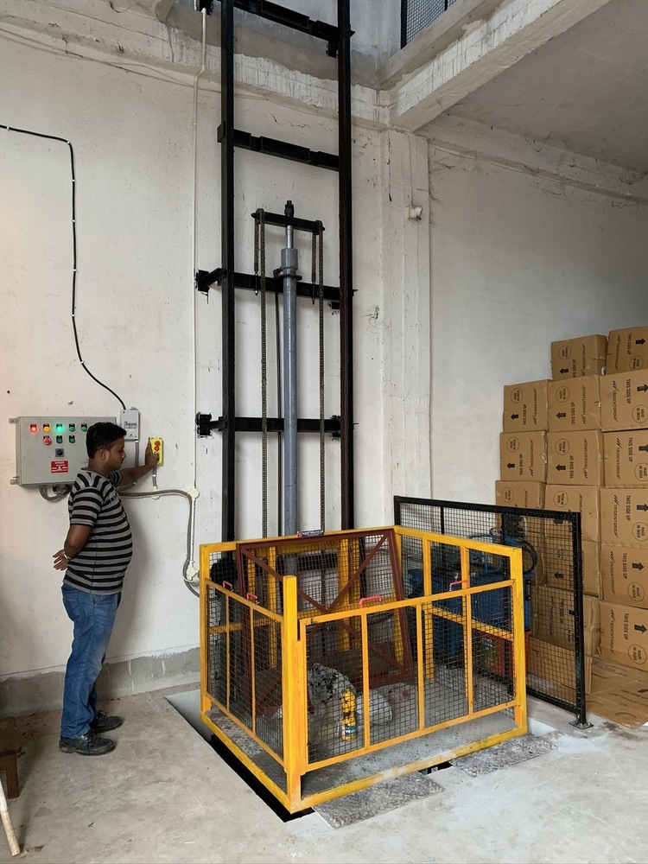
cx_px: 324
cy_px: 432
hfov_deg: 53.1
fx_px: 649
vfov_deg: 67.3
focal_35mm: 26
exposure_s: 1/60
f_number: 1.8
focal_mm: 4.25
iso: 250
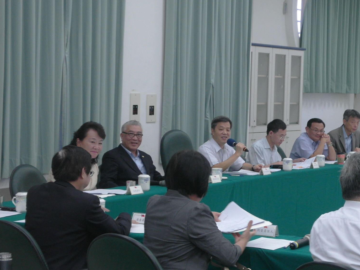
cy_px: 109
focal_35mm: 98
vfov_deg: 15.1
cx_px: 224
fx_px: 1019
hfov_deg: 20.0
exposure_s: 1/60
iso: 200
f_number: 2.9
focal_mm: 15.6
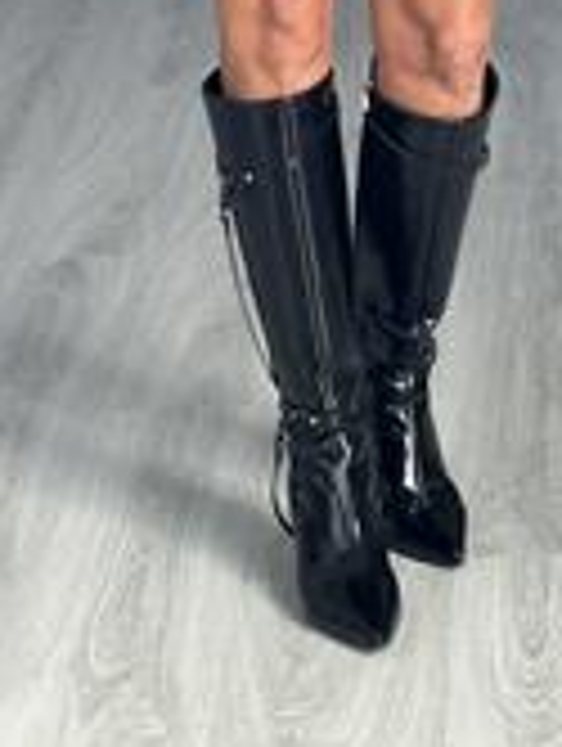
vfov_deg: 12.8
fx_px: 3152
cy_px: -364
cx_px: 301
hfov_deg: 10.2
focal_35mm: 146
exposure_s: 1/135
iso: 125
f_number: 1.78
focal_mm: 6.86
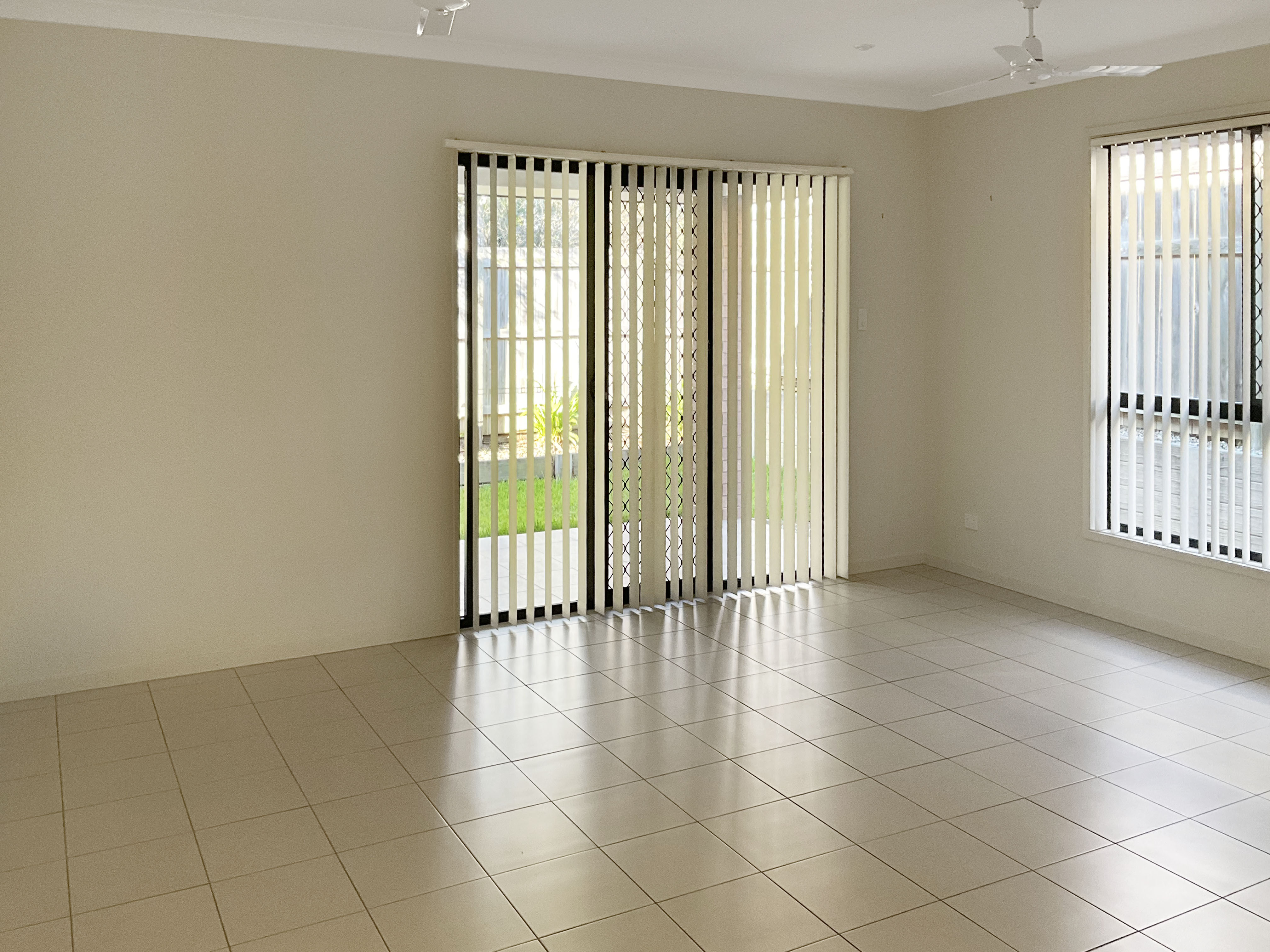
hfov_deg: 61.7
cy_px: 476
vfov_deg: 48.2
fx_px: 1064
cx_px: 635
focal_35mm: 29
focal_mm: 3
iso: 64
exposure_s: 1/88
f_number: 1.8
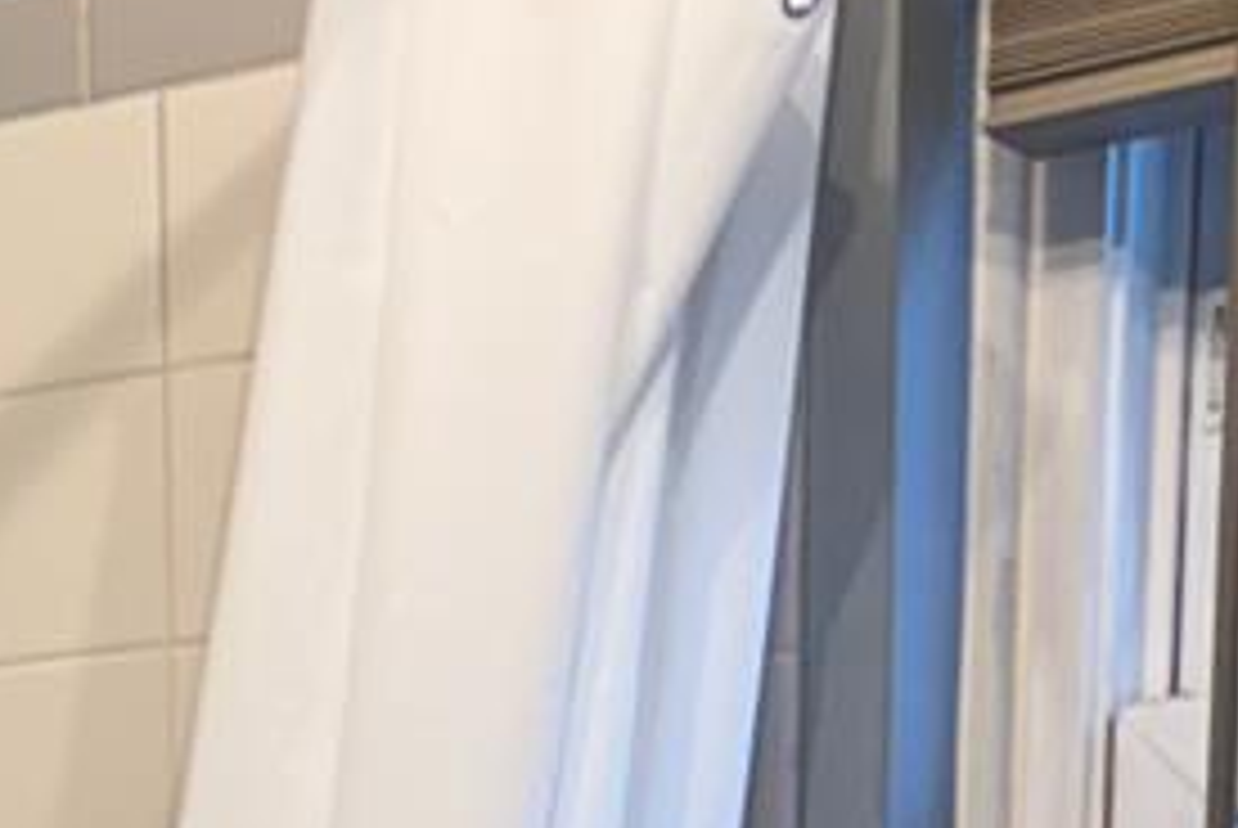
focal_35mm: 136
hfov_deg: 13.0
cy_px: 2241
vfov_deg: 8.8
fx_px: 4682
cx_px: -1267
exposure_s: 1/120
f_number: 1.78
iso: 125
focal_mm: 6.76
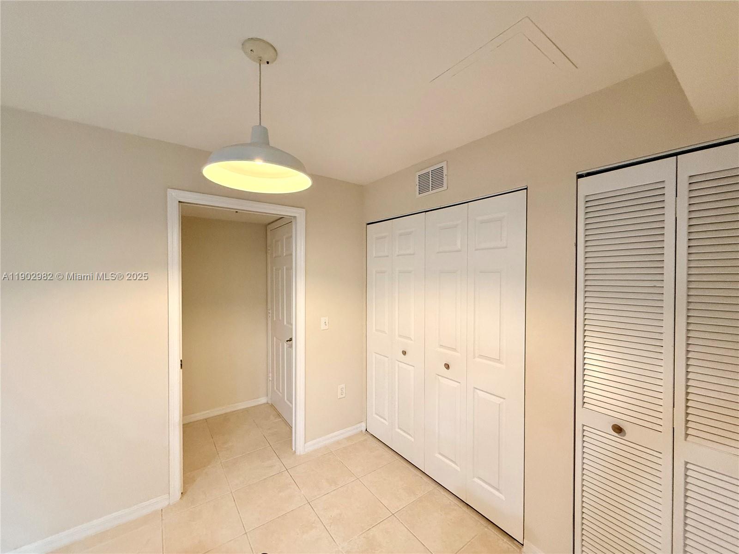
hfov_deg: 102.1
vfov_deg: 85.7
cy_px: 277
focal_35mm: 14
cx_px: 370
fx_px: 299
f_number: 2.2
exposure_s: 1/60
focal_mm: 2.22
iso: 320
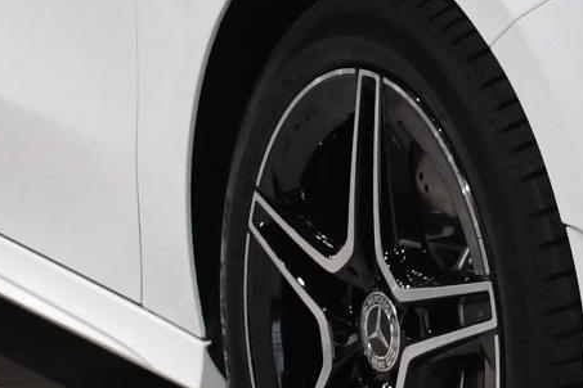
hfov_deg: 9.6
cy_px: -75
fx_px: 3384
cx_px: 869
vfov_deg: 6.5
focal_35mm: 209
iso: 2000
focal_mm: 23
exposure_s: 1/160
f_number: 9
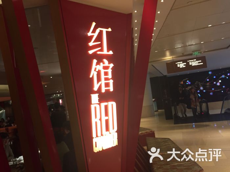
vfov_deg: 48.2
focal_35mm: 29
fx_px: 193
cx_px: 115
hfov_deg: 61.7
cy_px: 86
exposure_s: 1/30
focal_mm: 4.15
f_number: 2.2
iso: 125
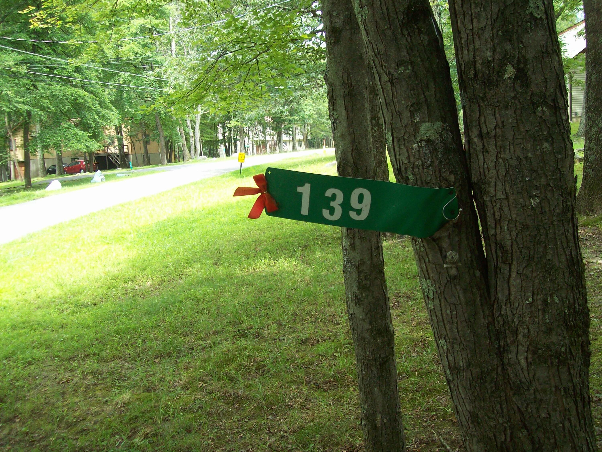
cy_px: 226
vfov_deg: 39.7
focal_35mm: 36
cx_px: 301
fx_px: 626
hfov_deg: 51.4
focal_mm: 6
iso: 80
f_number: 2.7
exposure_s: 1/107
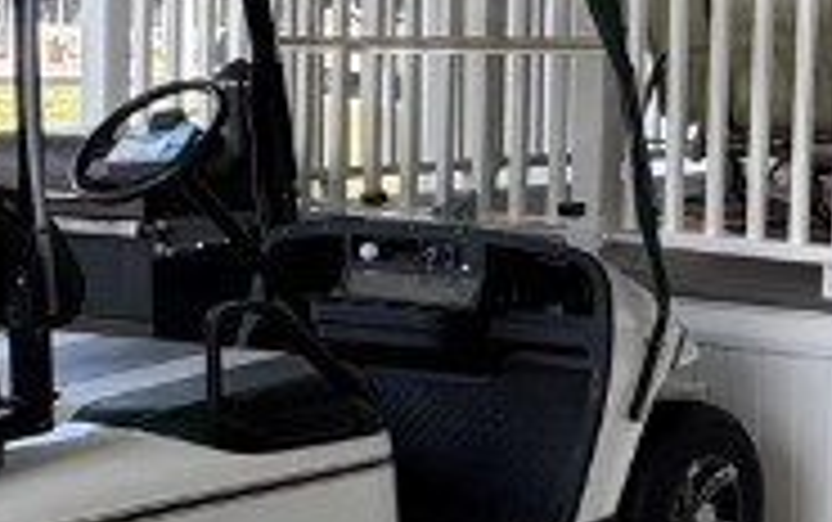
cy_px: 194
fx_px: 1861
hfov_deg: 22.8
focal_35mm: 82
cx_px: 1048
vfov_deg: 15.9
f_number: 2.2
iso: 40
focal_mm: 2.22
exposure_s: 1/248
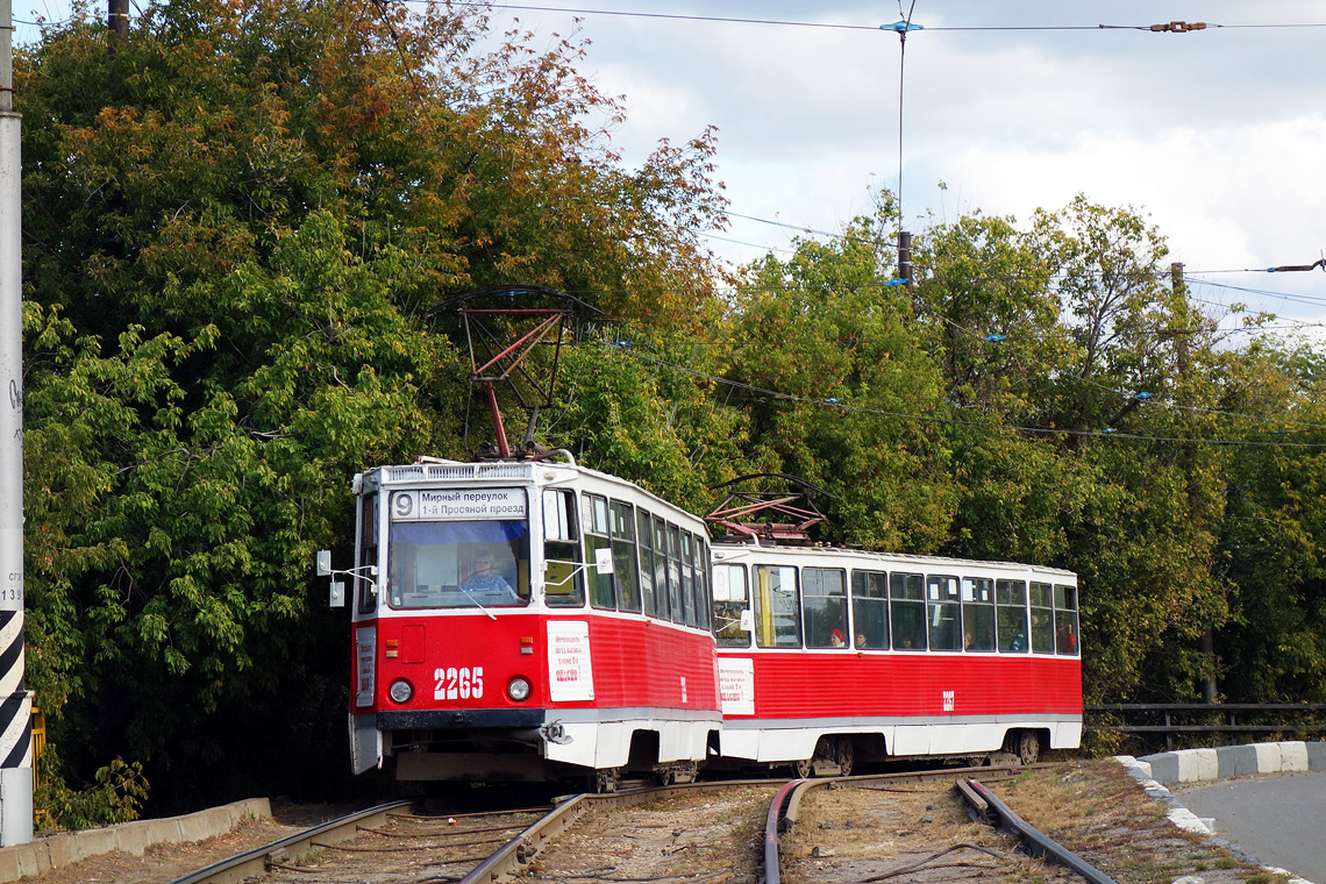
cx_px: 633
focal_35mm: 104
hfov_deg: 19.6
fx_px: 3830
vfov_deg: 13.2
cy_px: 426
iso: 250
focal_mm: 36.84
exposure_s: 1/640
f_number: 4.9
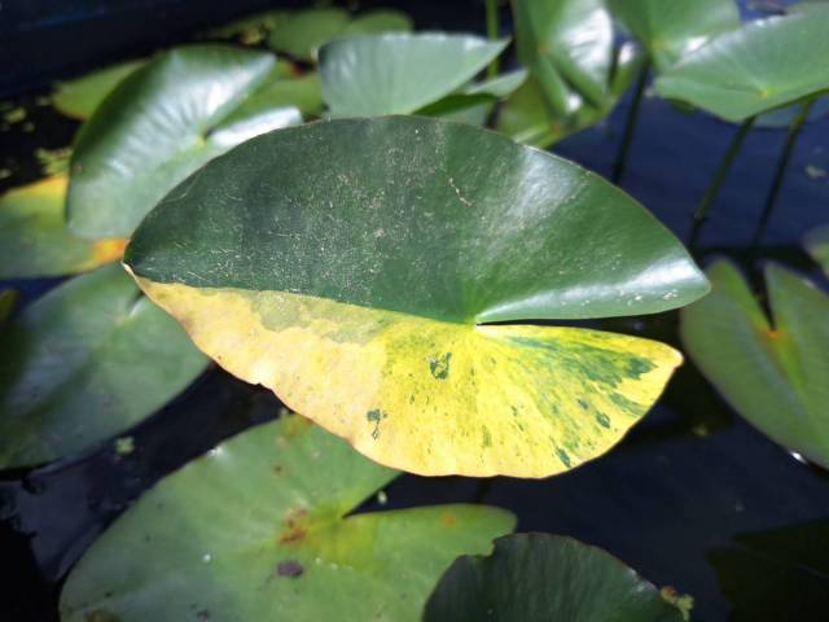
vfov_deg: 58.9
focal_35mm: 23
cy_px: 311
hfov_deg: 73.9
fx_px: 551
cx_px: 414
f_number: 1.8
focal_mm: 5.54
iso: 125
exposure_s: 1/2000
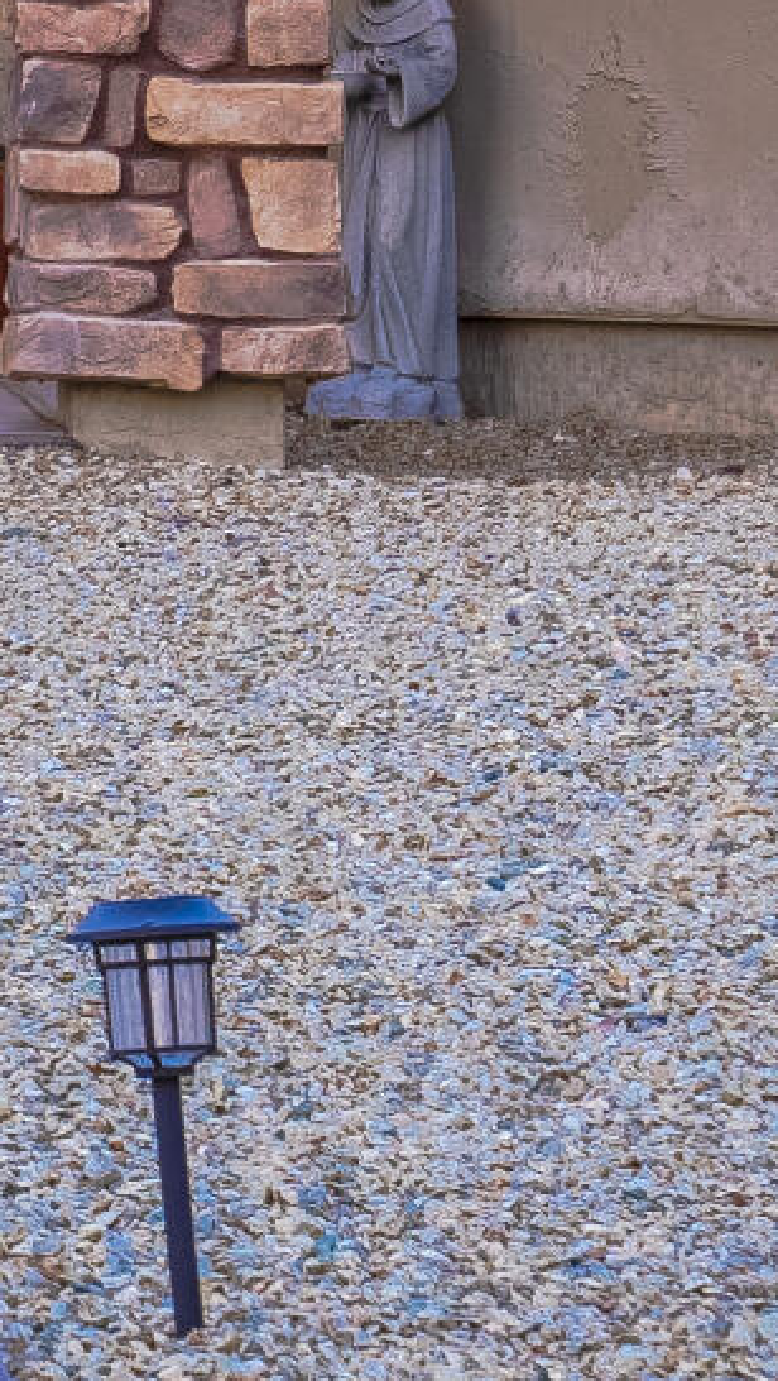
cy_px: -172
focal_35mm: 402
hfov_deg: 3.0
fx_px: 14732
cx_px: -899
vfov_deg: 5.4
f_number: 8
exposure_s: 1/200
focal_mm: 70
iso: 100
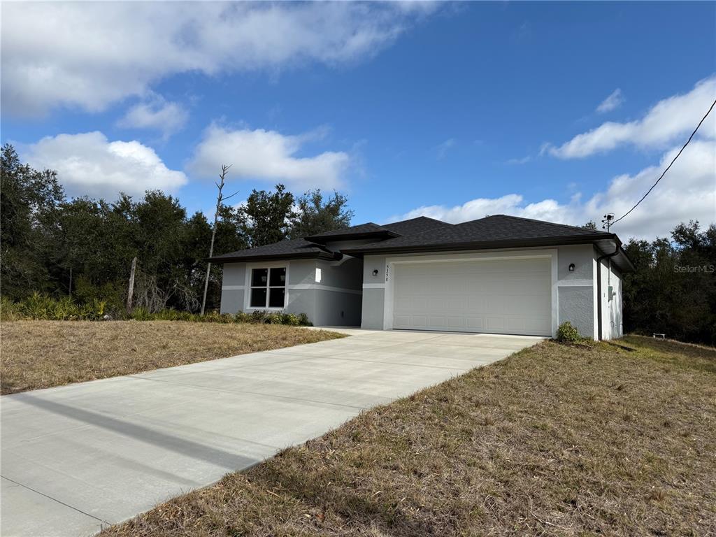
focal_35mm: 24
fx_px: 496
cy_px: 268
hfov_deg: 71.6
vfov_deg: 56.8
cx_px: 358
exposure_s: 1/5319
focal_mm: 6.76
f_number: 1.78
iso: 80
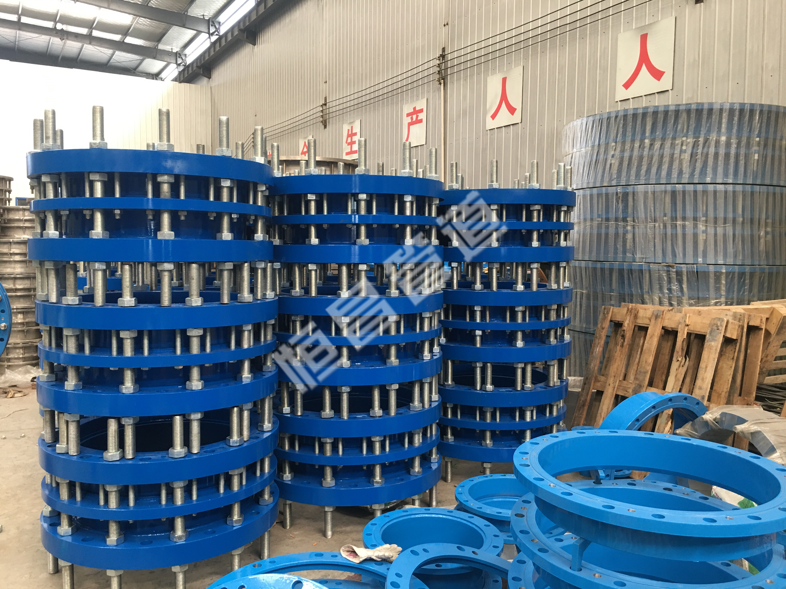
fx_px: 658
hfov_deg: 61.7
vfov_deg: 48.2
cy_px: 294
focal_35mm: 29
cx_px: 393
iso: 64
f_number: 2.2
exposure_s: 1/33
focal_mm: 4.15
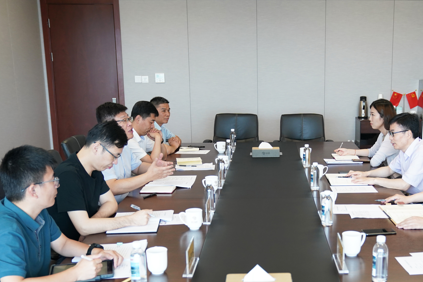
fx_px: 552
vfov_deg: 28.5
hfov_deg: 41.4
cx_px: 282
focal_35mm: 47
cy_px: 185
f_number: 3.2
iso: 1250
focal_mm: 32
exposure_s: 1/320
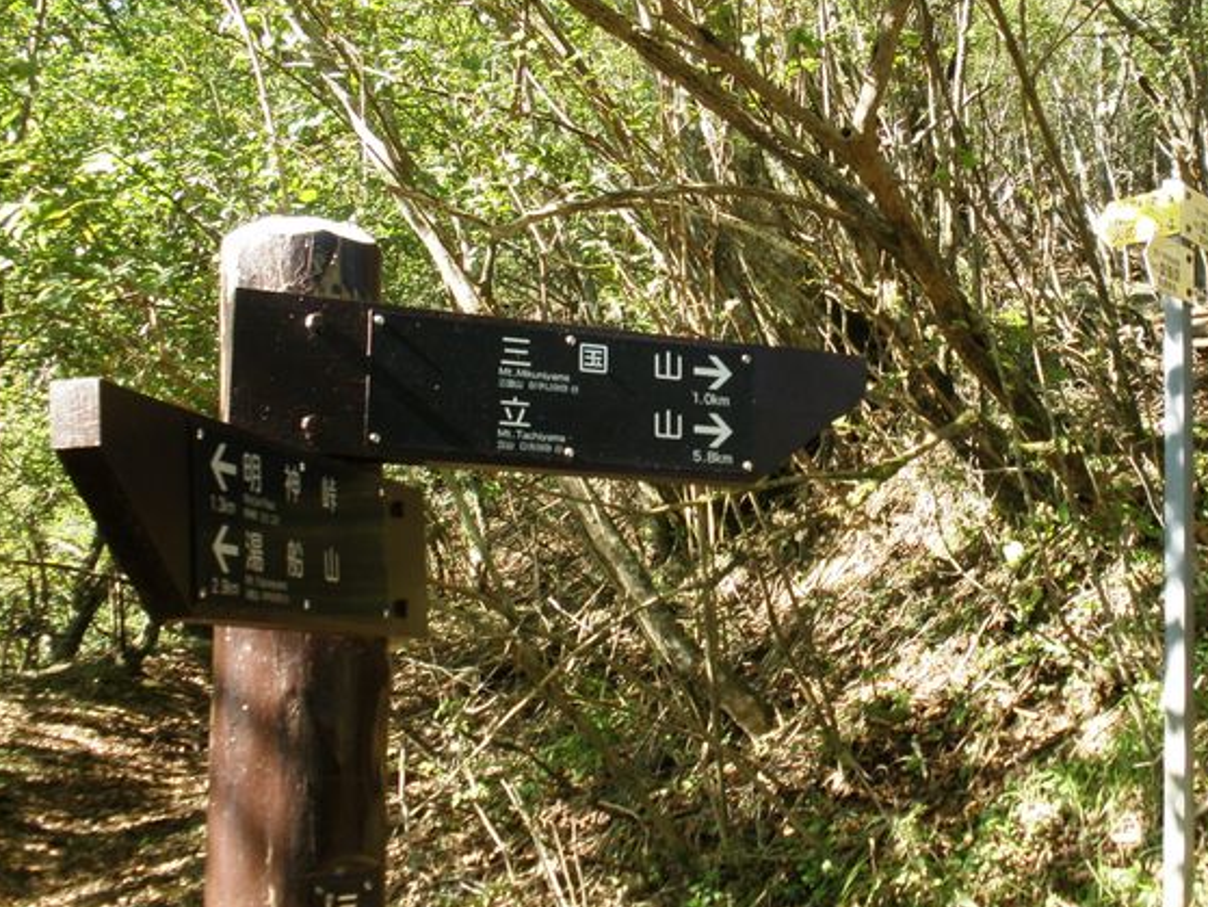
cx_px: 859
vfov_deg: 27.5
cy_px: 413
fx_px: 1850
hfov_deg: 35.6
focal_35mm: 53
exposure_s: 1/80
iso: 64
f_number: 3.5
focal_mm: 6.6
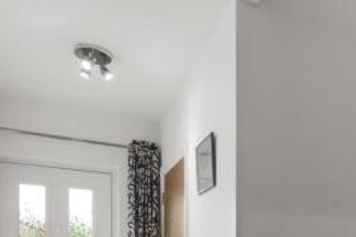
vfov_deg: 29.6
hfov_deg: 44.0
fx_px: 397
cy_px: 267
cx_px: 321
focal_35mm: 40
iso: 320
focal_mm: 16.5
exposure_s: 3.2
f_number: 8
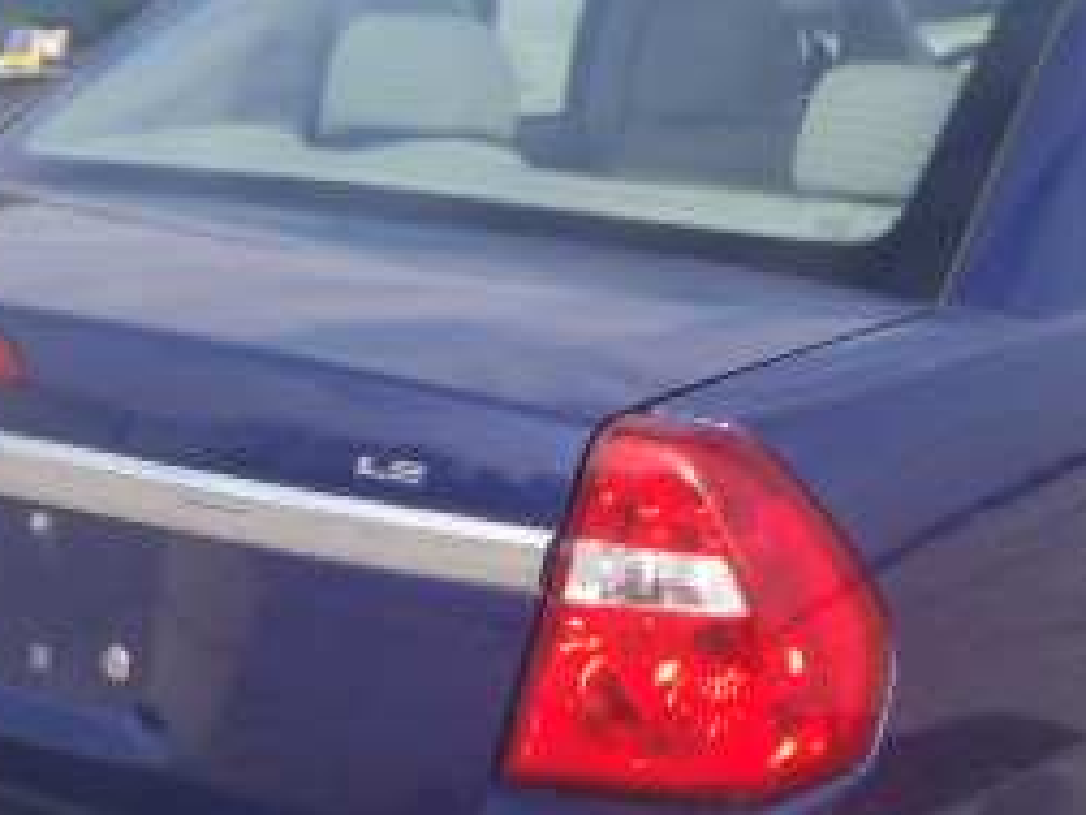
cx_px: 694
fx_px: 2227
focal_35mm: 71
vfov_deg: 20.6
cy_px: 548
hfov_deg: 27.3
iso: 80
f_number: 4.5
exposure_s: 1/320
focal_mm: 5
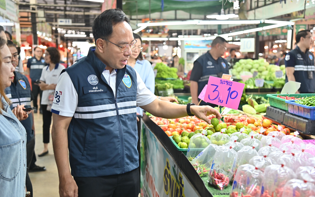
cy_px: 103
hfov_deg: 39.6
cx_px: 157
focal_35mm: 51
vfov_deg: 25.3
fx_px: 438
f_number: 4
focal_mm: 50
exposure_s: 1/200
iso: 1250
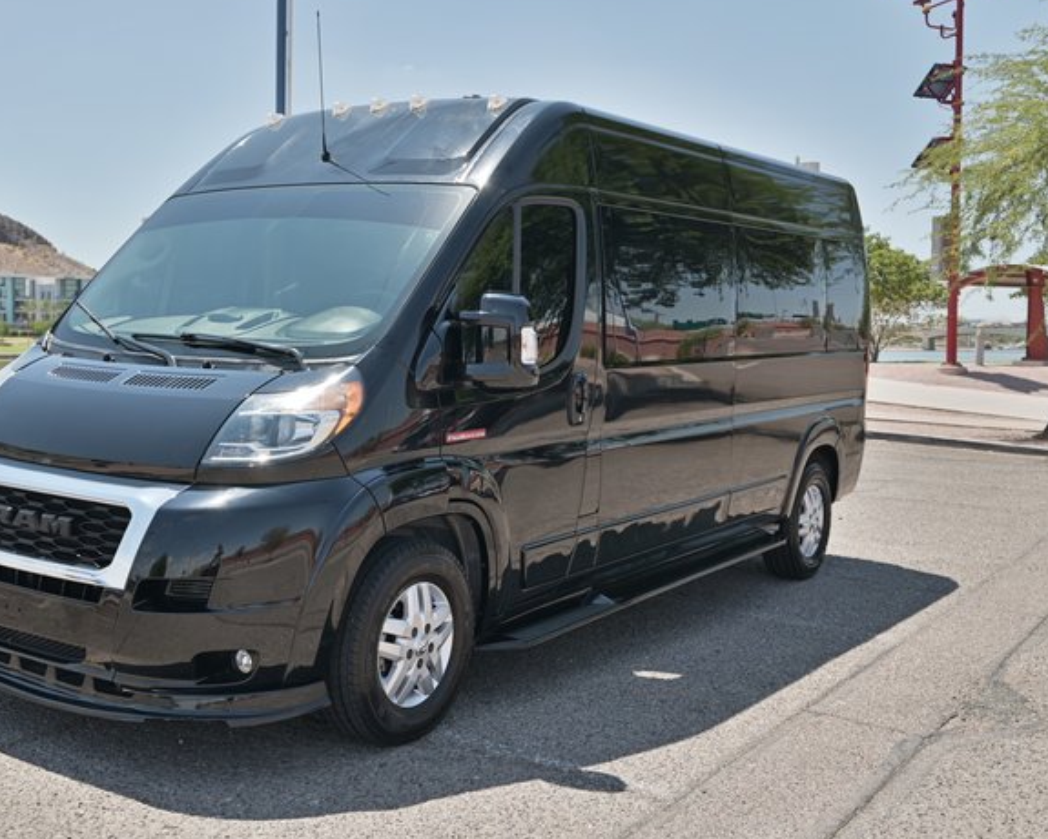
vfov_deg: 37.3
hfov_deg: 45.6
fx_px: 1241
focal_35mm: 40
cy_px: 411
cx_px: 441
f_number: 5
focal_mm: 34
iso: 125
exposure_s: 1/500
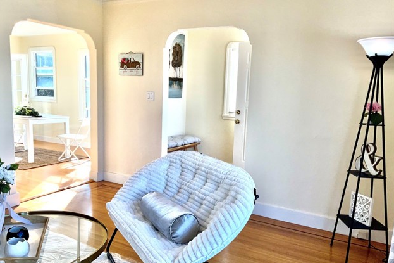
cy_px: 142
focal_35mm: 31
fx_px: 339
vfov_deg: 42.3
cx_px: 194
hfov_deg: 60.3
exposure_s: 1/545
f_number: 1.8
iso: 16
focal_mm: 3
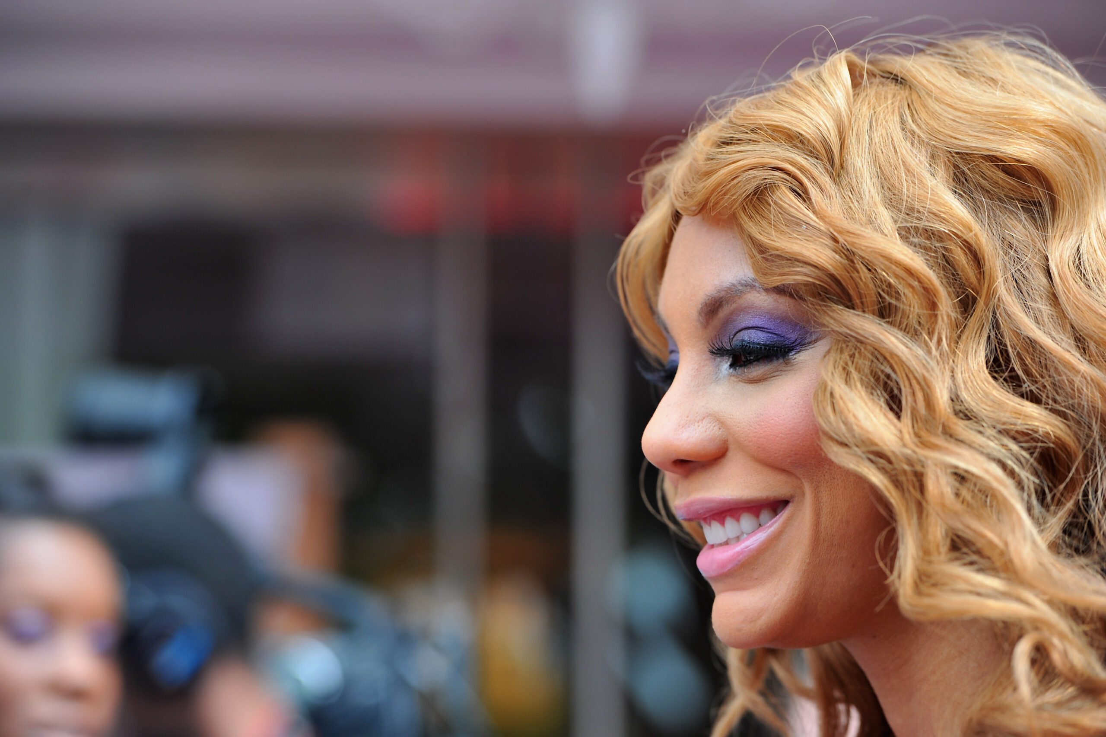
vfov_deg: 10.2
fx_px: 4146
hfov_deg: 15.2
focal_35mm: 135
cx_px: 553
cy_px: 368
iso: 400
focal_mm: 135
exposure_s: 1/500
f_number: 4
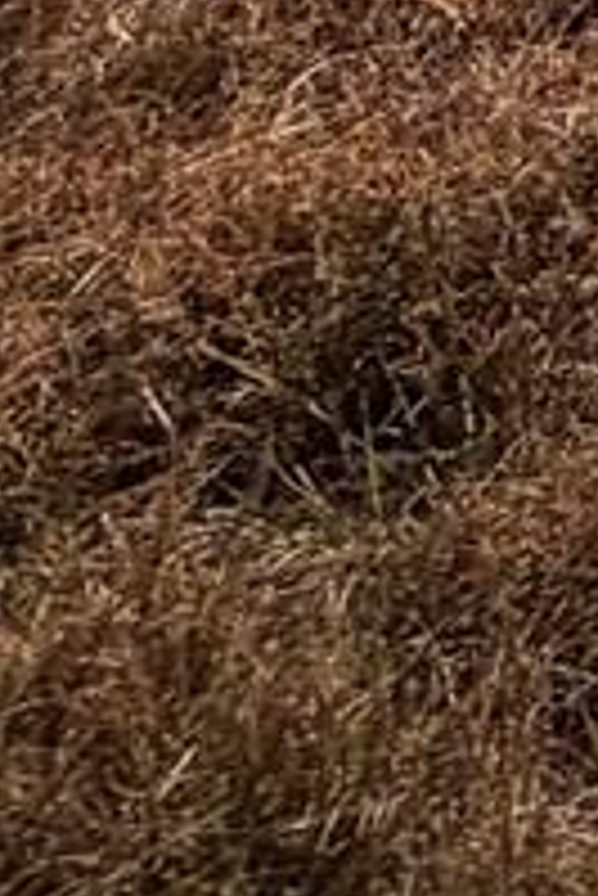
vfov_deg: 11.8
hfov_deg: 6.6
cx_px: 2869
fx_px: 2910
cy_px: -1612
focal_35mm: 117
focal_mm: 2.22
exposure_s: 1/1312
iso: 20
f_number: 2.2
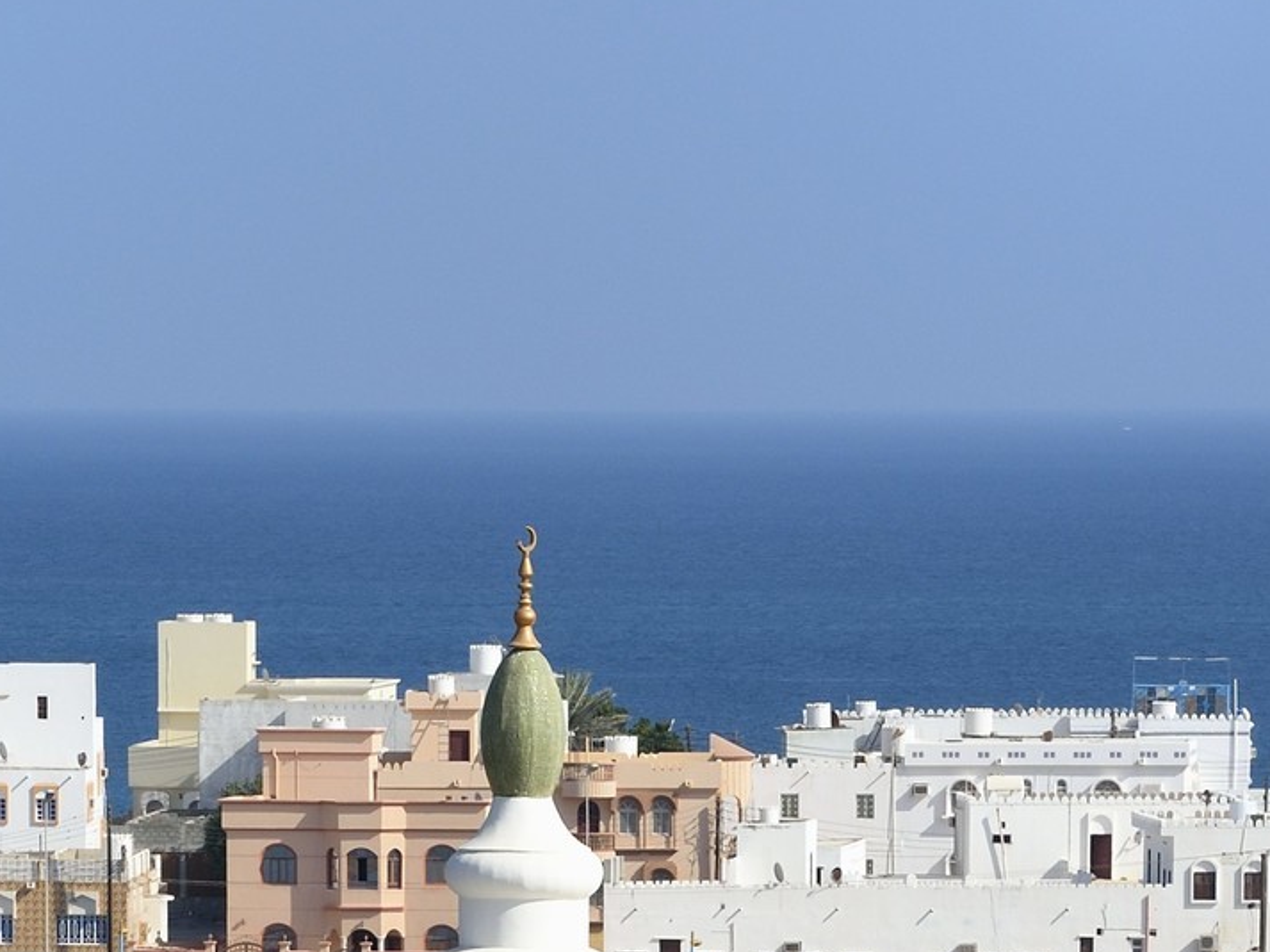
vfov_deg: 3.8
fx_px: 14265
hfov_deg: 5.1
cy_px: 1920
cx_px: 463
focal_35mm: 389
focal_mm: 120
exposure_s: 1/400
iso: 200
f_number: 13
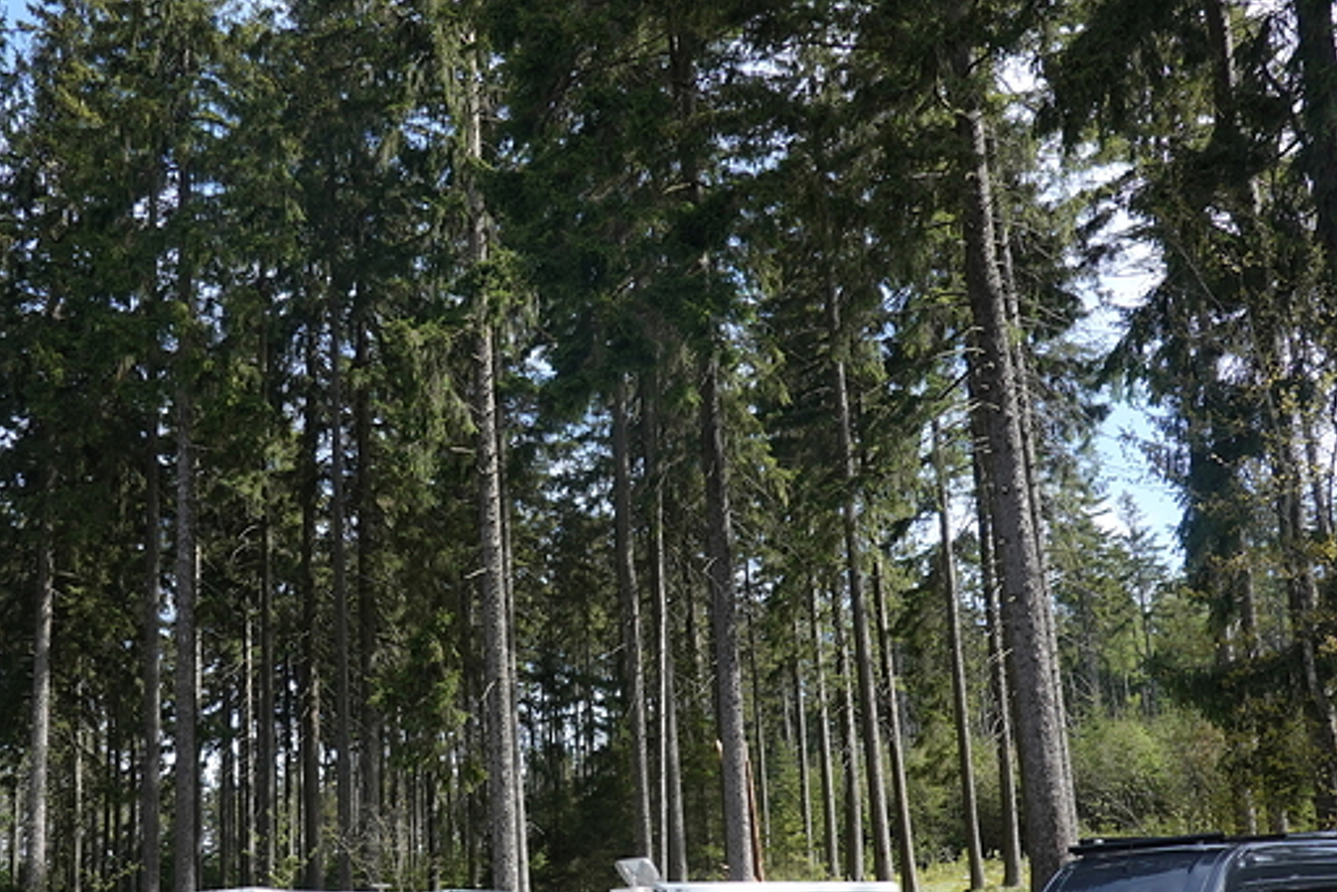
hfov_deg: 41.5
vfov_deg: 28.4
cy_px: 608
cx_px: 466
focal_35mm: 47
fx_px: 1746
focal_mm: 9
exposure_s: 1/250
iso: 125
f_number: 4.5
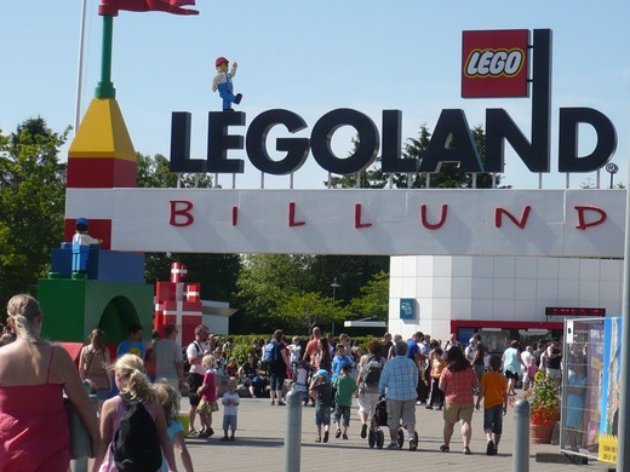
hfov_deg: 17.4
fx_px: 2057
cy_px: 211
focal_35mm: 113
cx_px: 431
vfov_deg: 13.1
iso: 100
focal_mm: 10.4
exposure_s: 1/1000
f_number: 3.8
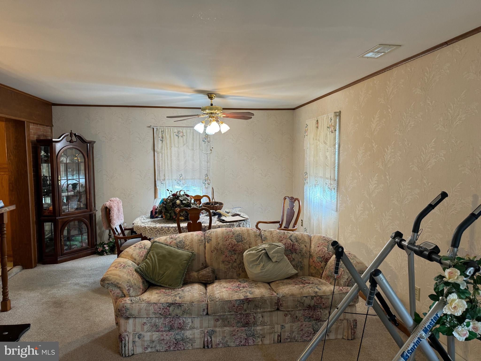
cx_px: 240
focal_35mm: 24
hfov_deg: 71.6
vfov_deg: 56.8
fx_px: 333
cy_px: 180
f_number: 1.78
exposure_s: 1/60
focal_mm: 6.76
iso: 125
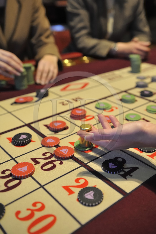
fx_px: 234
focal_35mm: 36
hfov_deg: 36.9
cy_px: 117
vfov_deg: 53.1
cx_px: 78
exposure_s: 1/60
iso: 800
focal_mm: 36
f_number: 3.2
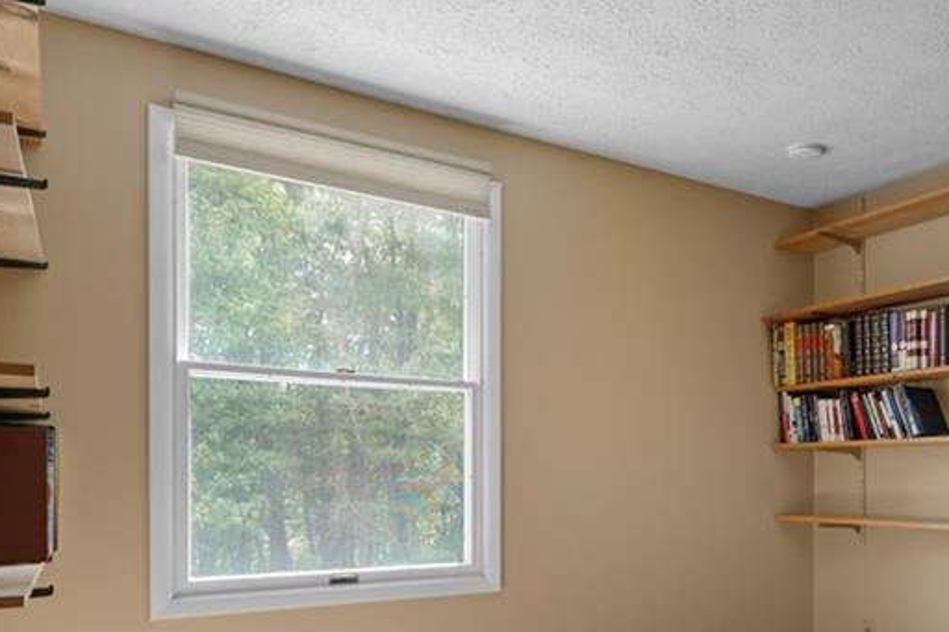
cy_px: 465
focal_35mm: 32
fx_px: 843
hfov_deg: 54.3
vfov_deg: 40.1
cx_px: 775
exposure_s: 1/5
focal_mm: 16
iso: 400
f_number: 8
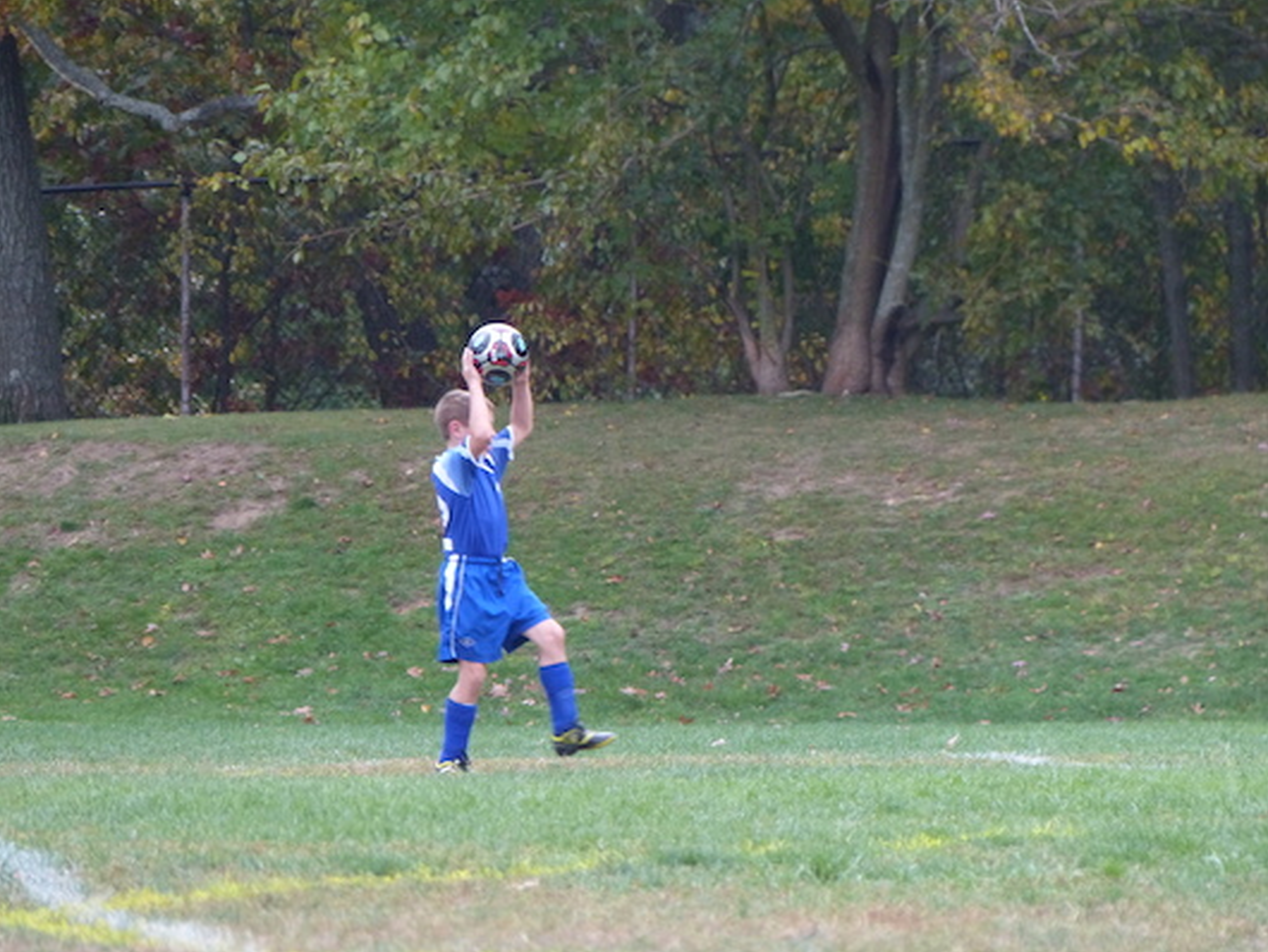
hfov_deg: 5.0
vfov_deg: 3.8
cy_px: 476
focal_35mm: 394
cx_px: 633
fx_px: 14439
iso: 400
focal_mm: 70.5
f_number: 2.8
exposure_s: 1/200
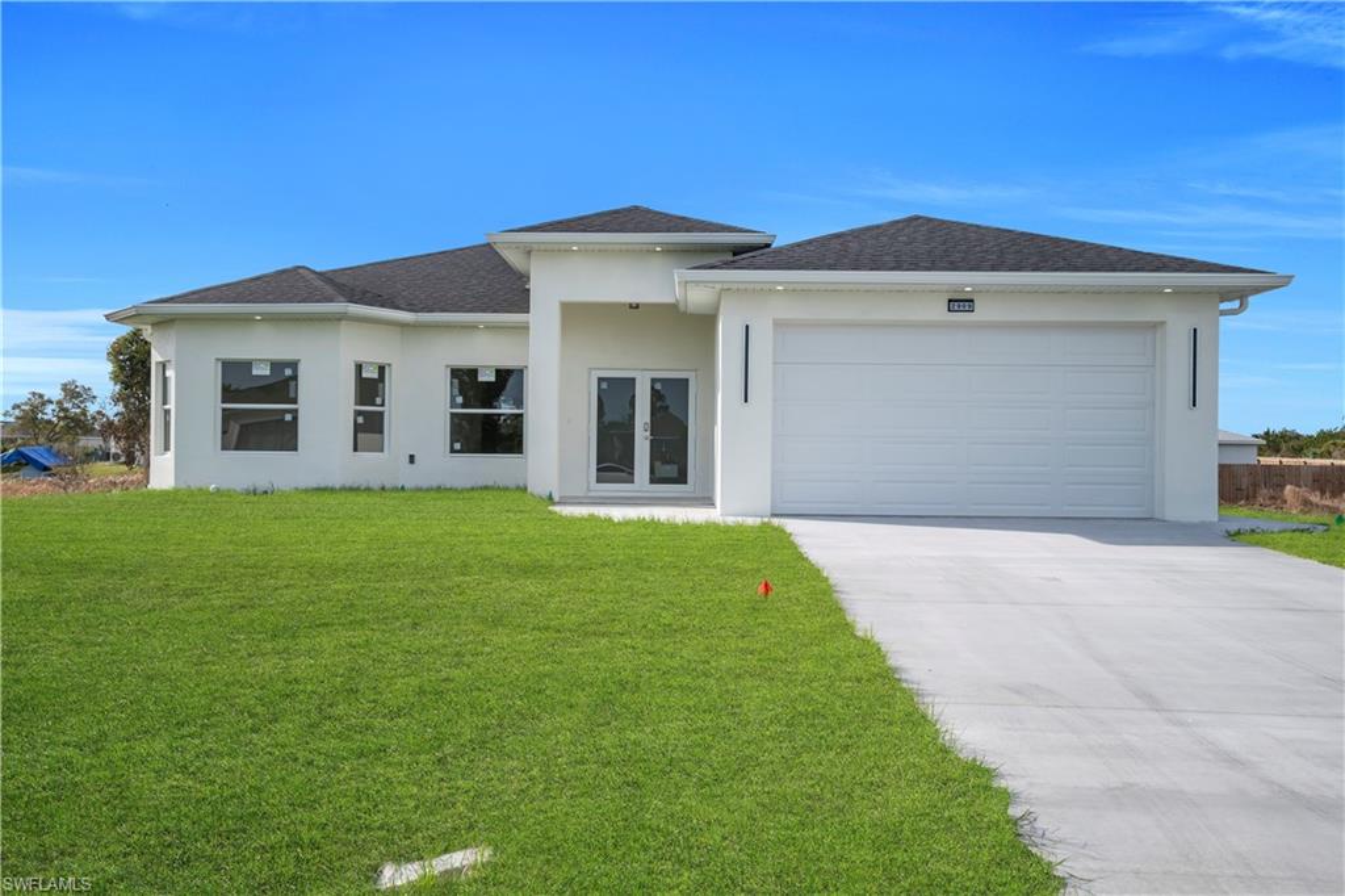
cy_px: 448
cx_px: 672
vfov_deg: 43.6
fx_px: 1120
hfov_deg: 61.9
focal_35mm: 30
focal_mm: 20
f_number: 8
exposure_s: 1/250
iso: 100
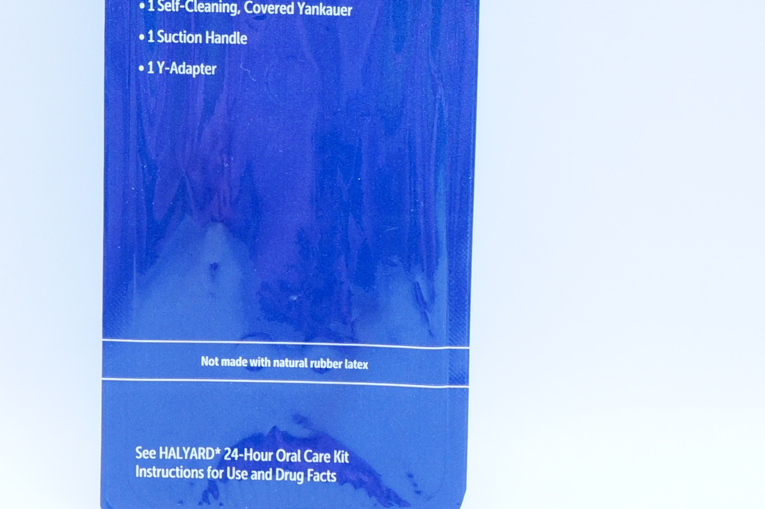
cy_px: -6
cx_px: 291
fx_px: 1656
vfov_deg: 17.1
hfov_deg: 25.9
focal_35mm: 78
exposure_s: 1/13
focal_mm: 18
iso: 400
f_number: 11
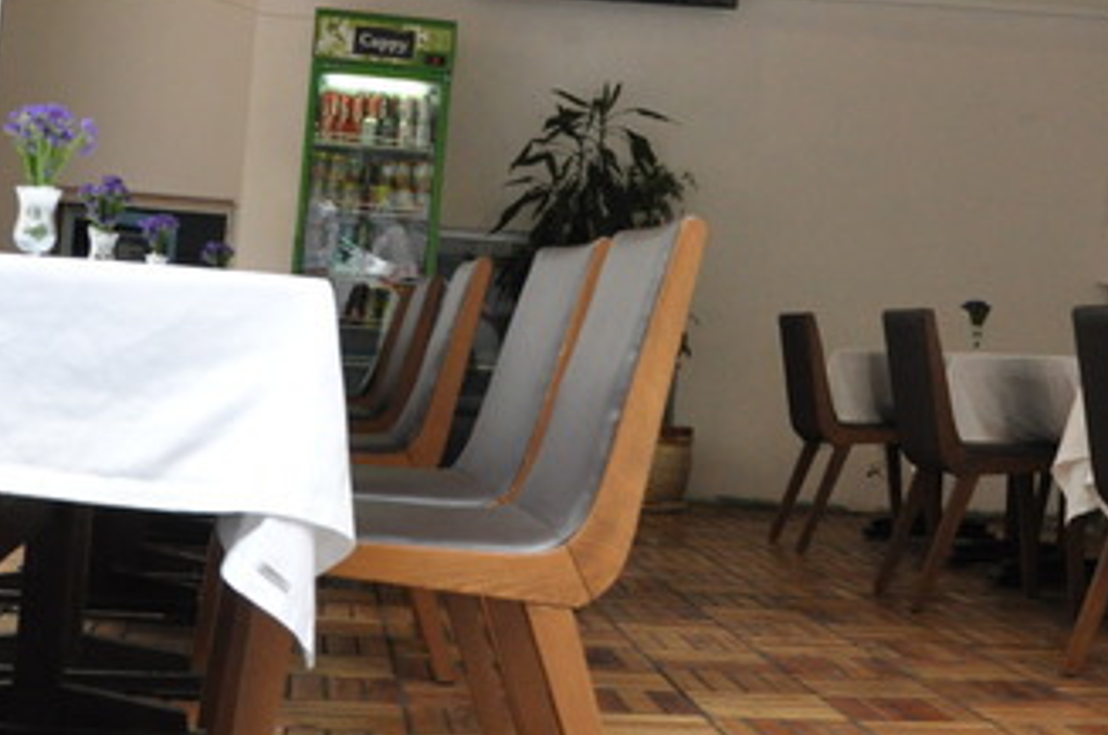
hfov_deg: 30.4
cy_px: 117
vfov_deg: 20.3
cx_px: 695
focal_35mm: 66
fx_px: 2028
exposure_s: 1/160
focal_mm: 18
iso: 1250
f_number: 5
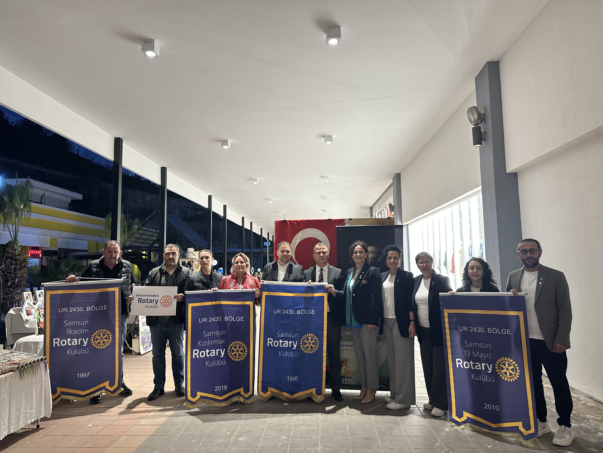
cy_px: 226
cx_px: 302
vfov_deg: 56.8
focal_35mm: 24
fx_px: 418
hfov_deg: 71.6
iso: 200
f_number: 1.78
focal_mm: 6.86
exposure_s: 1/50
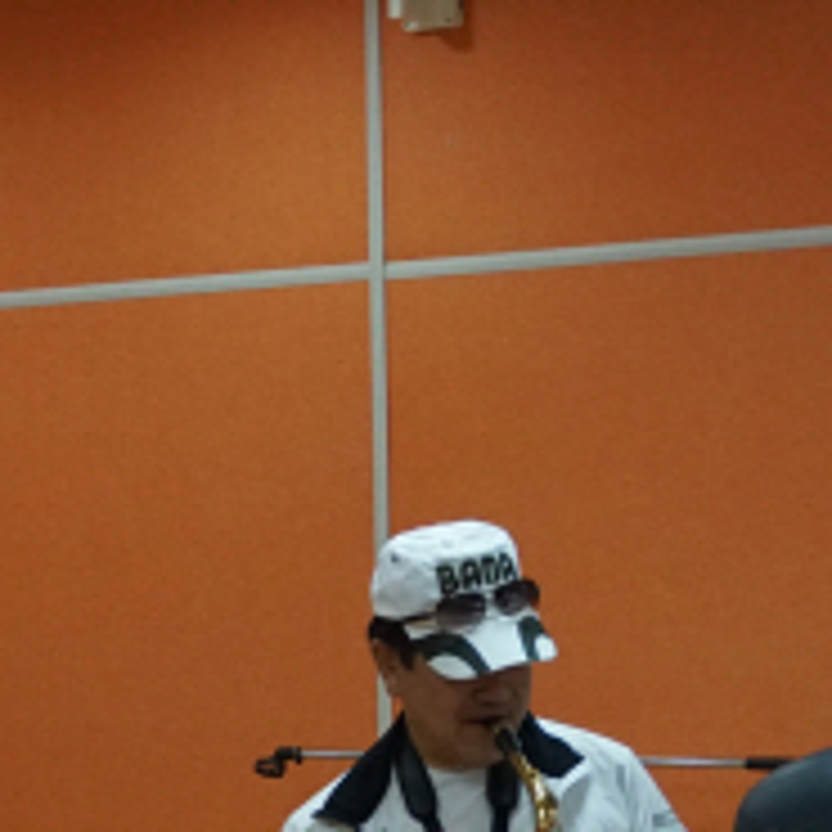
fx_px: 4585
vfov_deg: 10.3
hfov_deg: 10.1
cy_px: 618
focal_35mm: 169
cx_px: -355
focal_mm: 35
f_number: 5
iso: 2000
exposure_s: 1/160
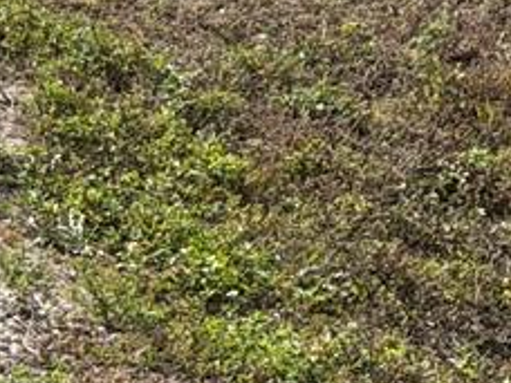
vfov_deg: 6.8
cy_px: -190
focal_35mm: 216
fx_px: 3189
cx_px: -25
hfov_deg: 9.1
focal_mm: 6.76
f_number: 1.78
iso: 64
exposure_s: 1/4878
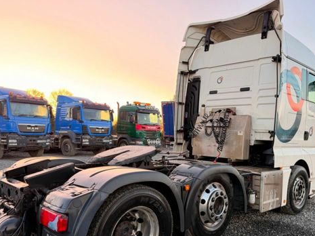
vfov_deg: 45.0
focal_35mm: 31
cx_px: 180
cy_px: 146
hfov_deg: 58.2
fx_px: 282
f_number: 1.78
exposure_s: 1/176
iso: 80
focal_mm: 6.76
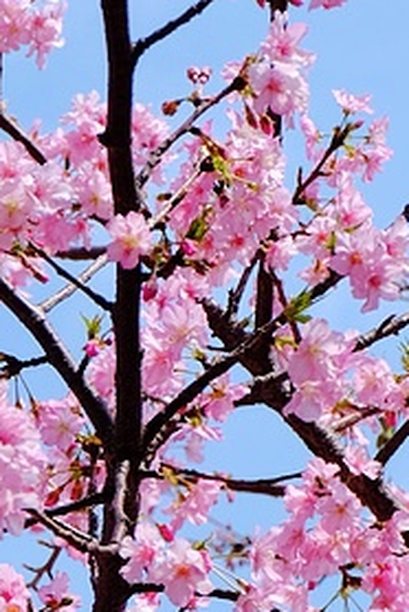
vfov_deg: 8.6
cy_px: 70
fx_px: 4063
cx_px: -228
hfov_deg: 5.7
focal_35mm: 239
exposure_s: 1/750
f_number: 5.6
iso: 200
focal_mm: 43.4
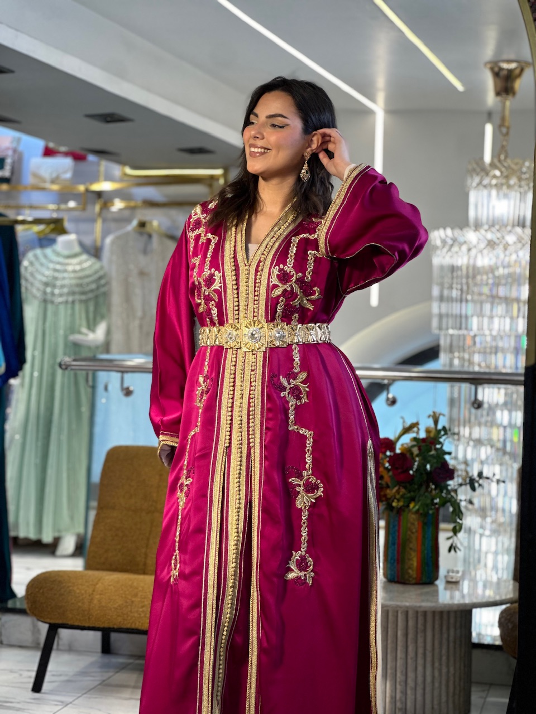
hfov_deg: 19.1
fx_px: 1590
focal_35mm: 77
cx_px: 268
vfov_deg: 25.3
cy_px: 357
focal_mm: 9
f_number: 2.8
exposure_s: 1/100
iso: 64
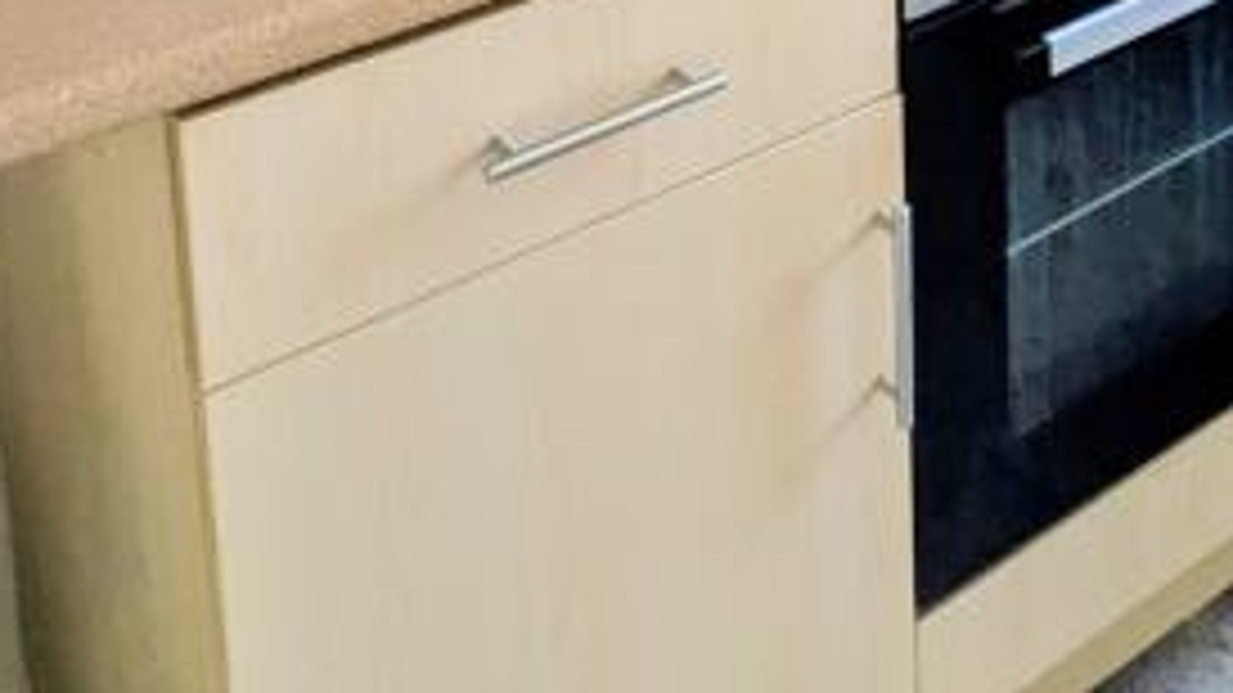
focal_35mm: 57
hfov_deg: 36.0
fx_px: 1863
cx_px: 878
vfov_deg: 16.9
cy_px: -596
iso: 73
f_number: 2.2
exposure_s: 1/100
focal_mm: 1.83
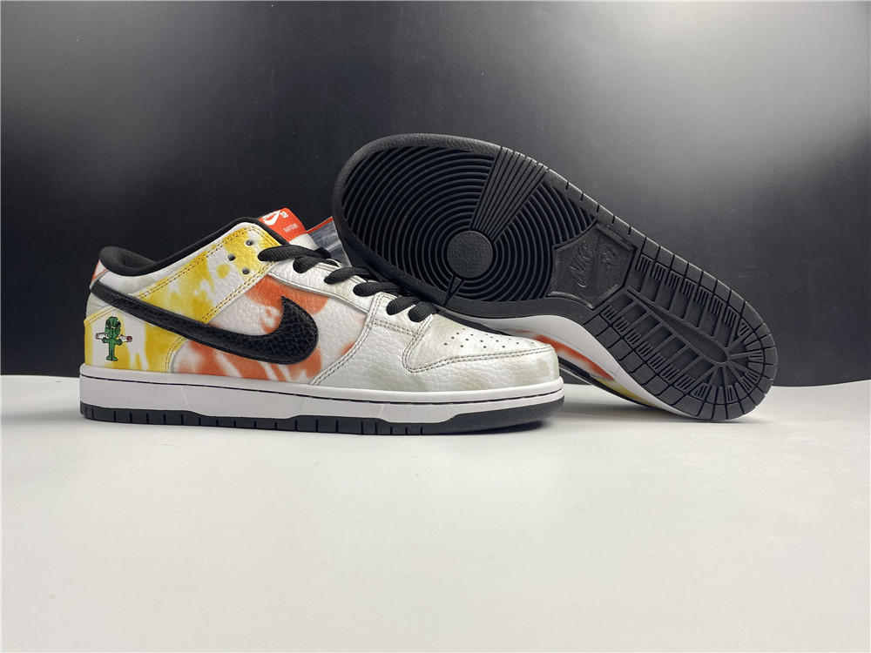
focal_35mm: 26
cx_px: 436
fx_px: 654
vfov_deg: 53.1
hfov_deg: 67.3
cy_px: 326
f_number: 1.8
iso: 50
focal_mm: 4.25
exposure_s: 1/100
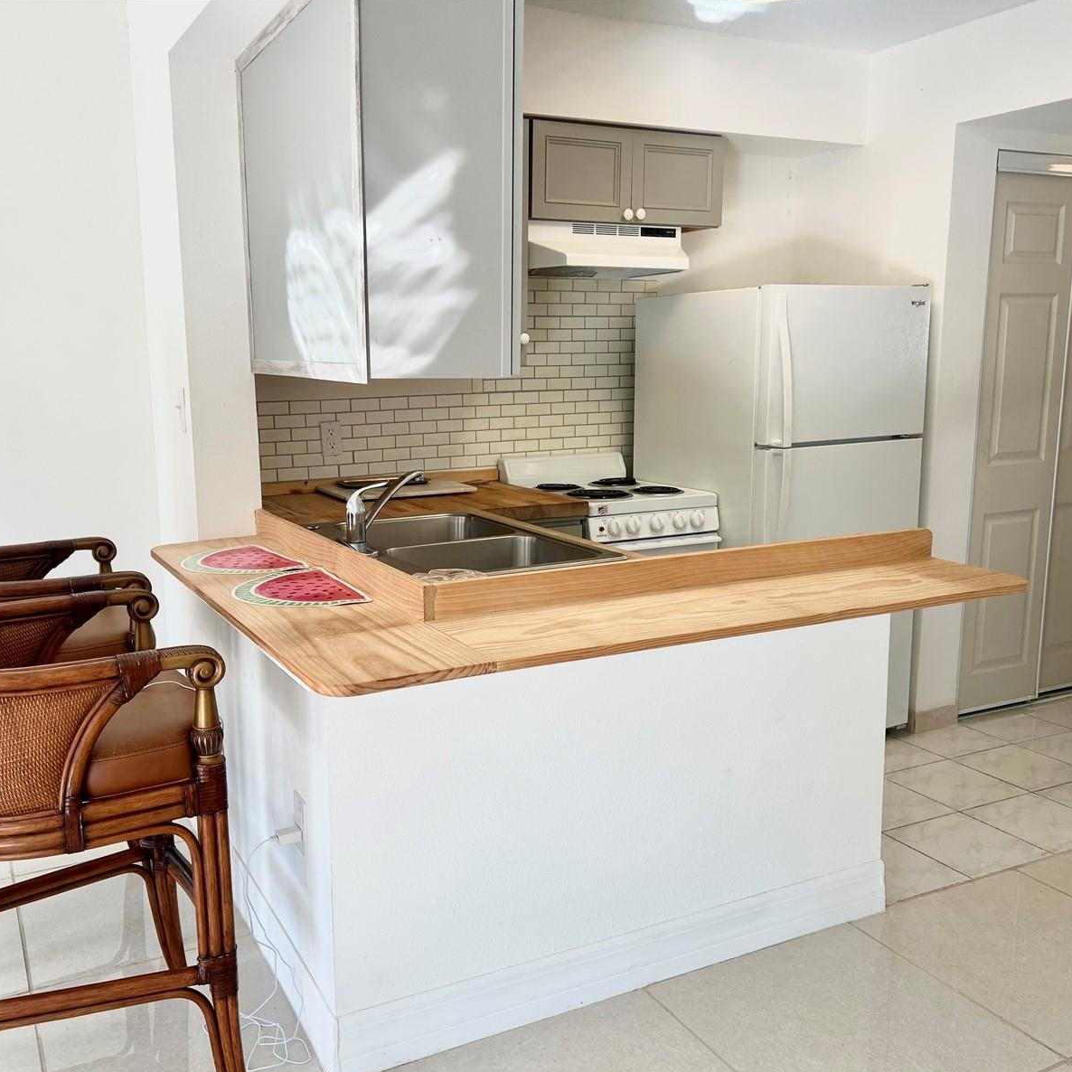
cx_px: 496
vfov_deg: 52.5
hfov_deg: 52.5
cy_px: 539
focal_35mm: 31
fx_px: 1086
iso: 50
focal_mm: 5.7
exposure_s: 1/316
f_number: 1.5
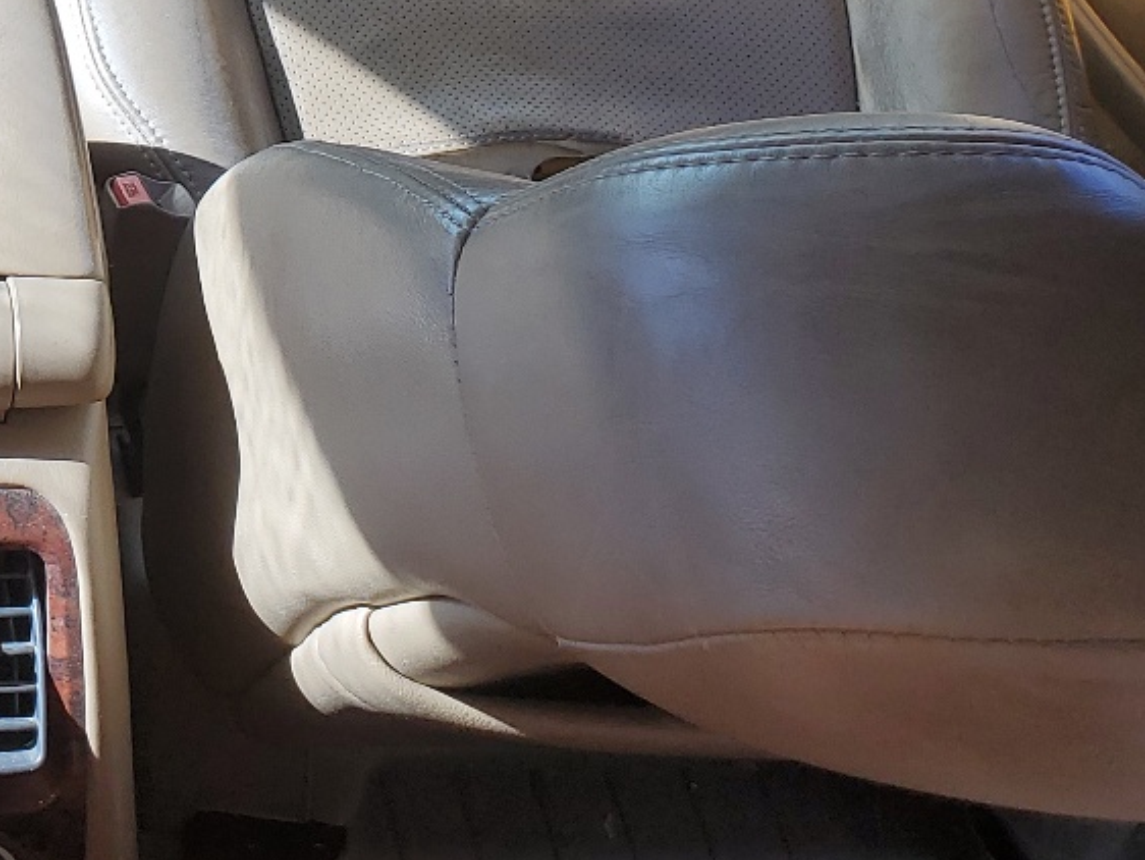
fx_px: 2449
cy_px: -75
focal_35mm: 74
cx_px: -287
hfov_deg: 23.6
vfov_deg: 19.1
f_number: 1.5
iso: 50
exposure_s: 1/145
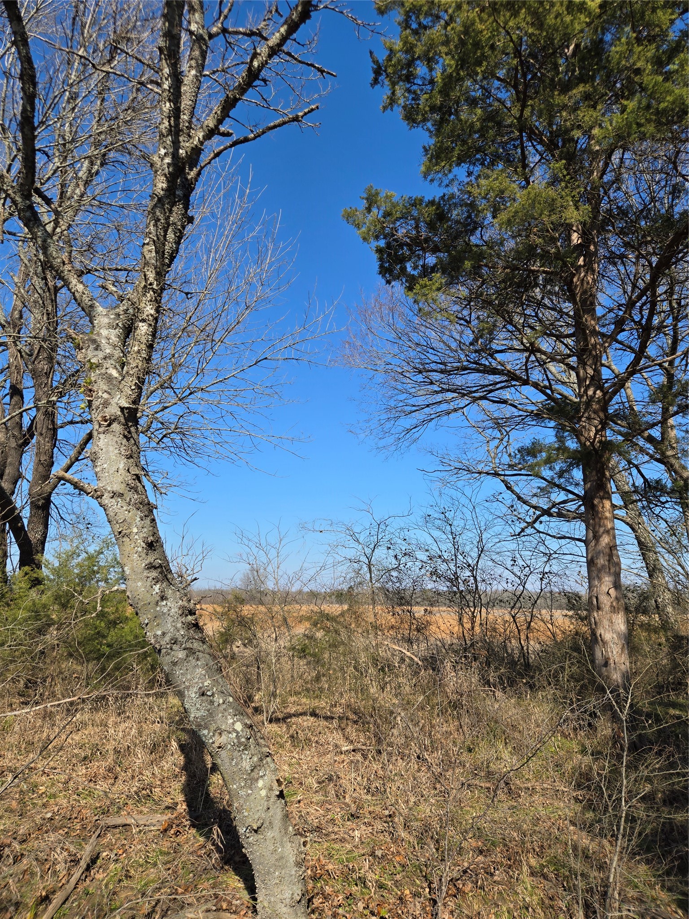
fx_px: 610
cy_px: 460
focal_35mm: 23
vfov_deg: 73.9
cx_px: 344
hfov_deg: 58.9
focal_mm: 5.4
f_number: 1.8
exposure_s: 1/1623
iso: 25
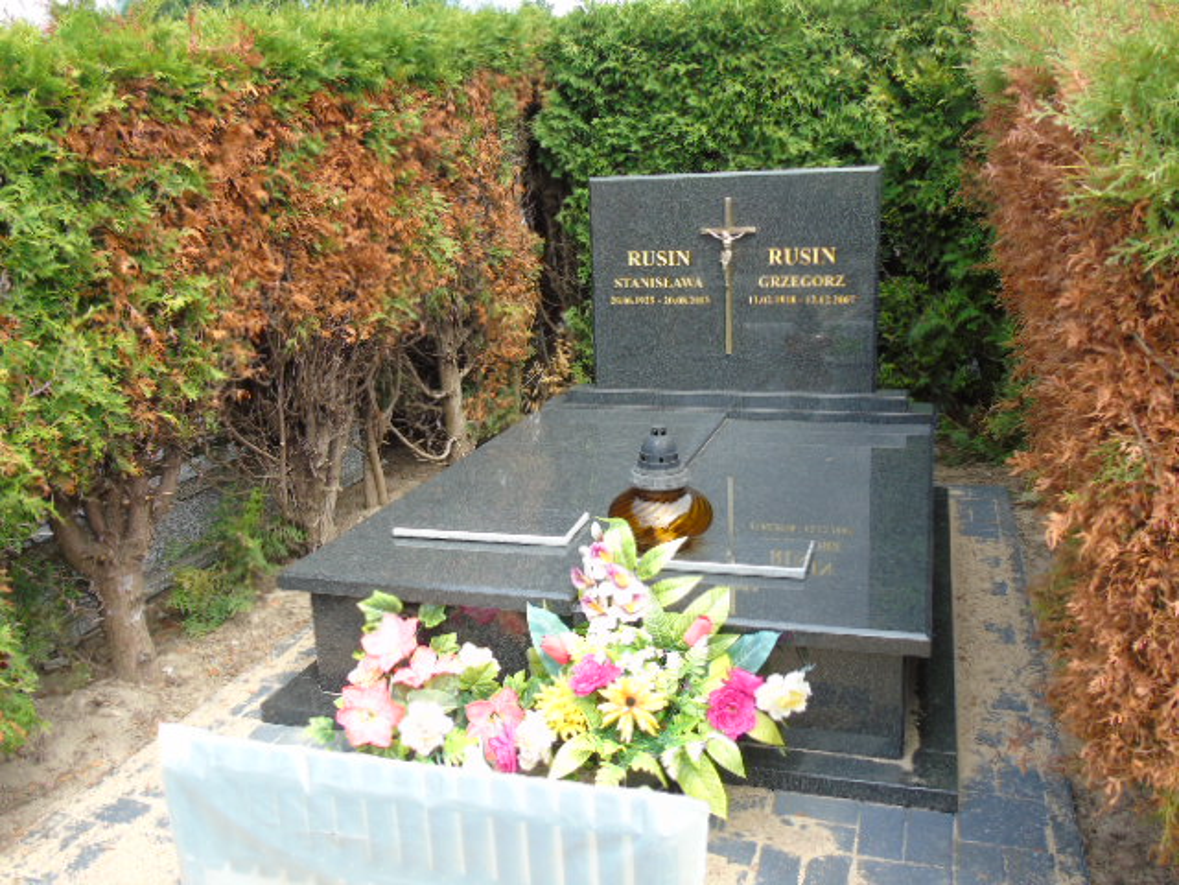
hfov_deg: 61.7
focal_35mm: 29
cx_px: 590
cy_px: 442
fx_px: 988
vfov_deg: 48.2
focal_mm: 5.2
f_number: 3.6
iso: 80
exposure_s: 1/160
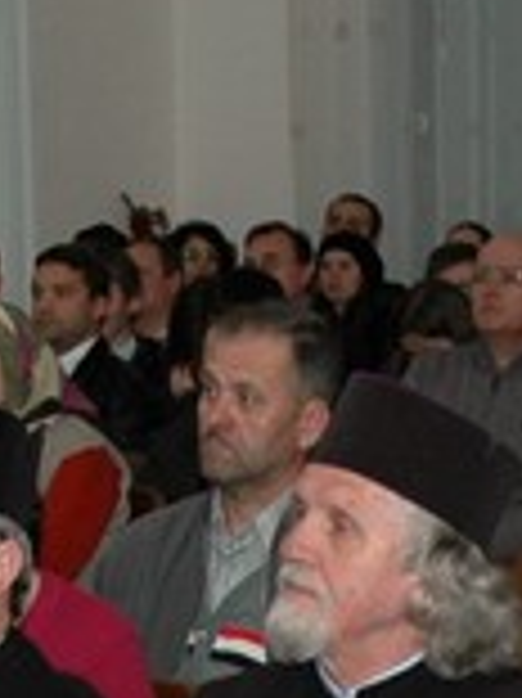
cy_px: 1425
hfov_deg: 7.1
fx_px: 4228
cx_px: 135
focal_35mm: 210
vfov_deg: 8.9
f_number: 4.5
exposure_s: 1/60
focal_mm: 22
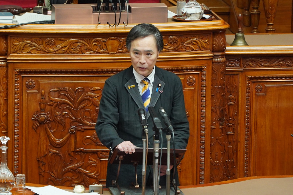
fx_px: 2441
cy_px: 98
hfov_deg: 6.9
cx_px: 146
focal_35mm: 300
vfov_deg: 4.6
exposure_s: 1/125
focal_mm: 200
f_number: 5.6
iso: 2500
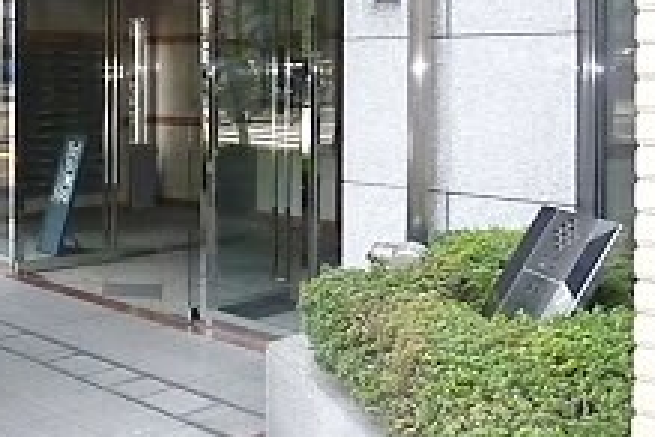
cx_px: 51
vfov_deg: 25.9
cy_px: 67
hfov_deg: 36.2
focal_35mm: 51
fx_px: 928
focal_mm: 4.5
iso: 1600
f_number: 9
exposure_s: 1/200
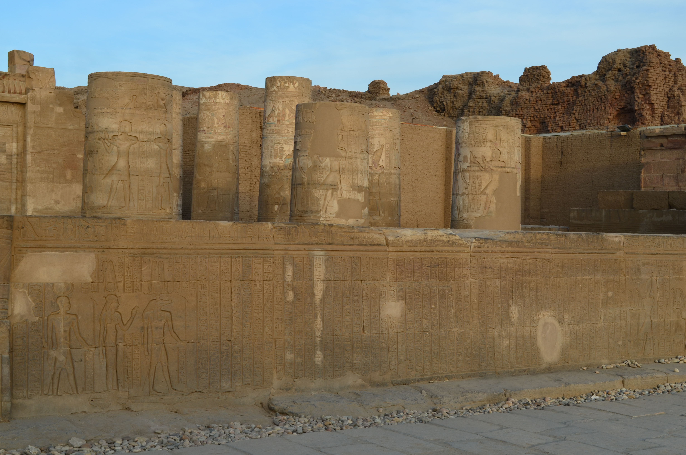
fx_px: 998
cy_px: 228
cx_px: 343
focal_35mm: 52
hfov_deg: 37.9
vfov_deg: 25.6
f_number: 11
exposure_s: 1/100
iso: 200
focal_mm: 35
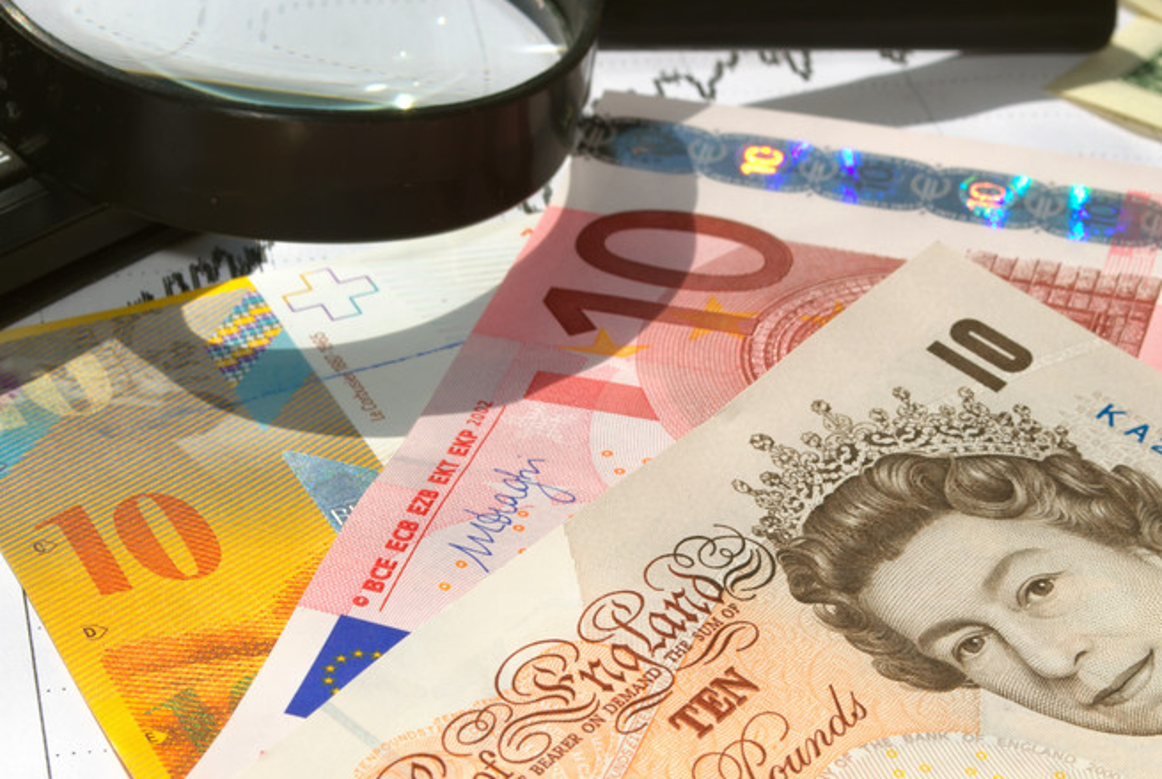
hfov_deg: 15.9
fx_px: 4163
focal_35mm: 129
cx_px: 703
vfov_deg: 10.7
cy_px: 553
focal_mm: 55
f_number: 16
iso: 100
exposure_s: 1/200
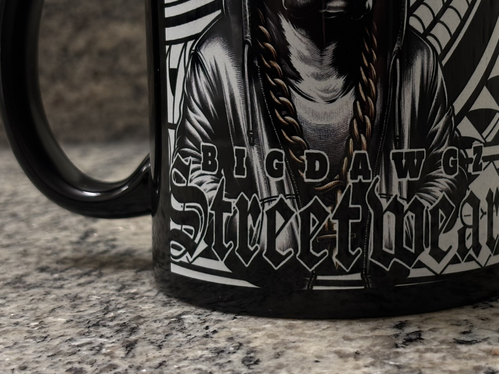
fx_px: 1297
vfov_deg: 16.3
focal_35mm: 90
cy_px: 104
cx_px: 371
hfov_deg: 21.6
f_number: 1.6
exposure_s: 1/40
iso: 160
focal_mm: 5.96
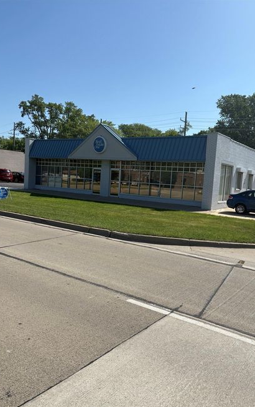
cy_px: 206
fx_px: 311
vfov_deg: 66.5
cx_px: 146
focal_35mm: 28
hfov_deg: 44.4
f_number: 1.6
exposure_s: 1/4065
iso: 50
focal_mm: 5.96
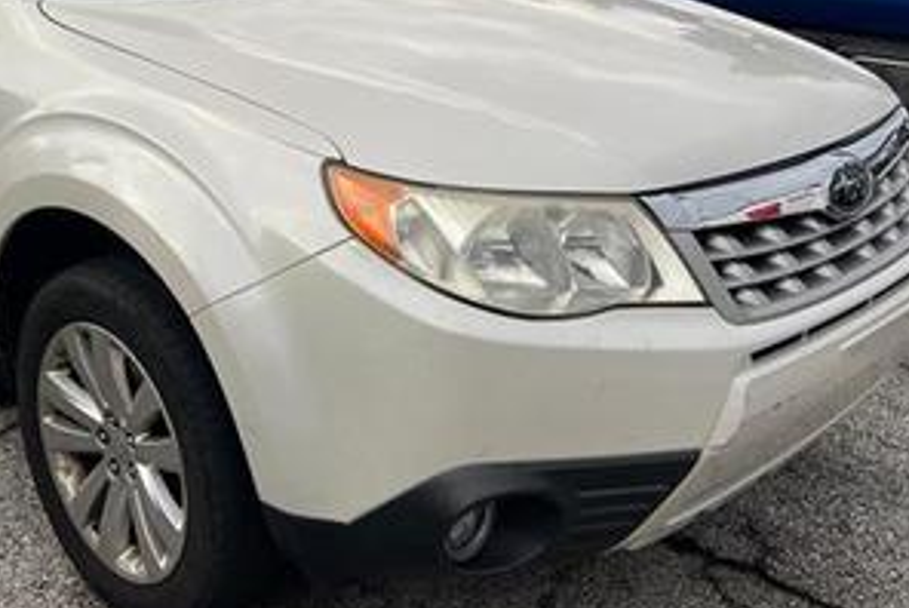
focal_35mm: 46
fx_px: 1163
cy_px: 123
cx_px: 224
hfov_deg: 41.4
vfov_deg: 28.7
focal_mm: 5.7
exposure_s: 1/666
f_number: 1.5
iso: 50
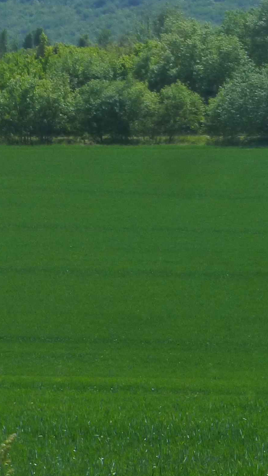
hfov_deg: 3.0
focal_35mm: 409
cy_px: 55
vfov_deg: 5.3
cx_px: 558
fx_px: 5167
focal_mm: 24.4
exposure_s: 1/1000
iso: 200
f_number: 5.4
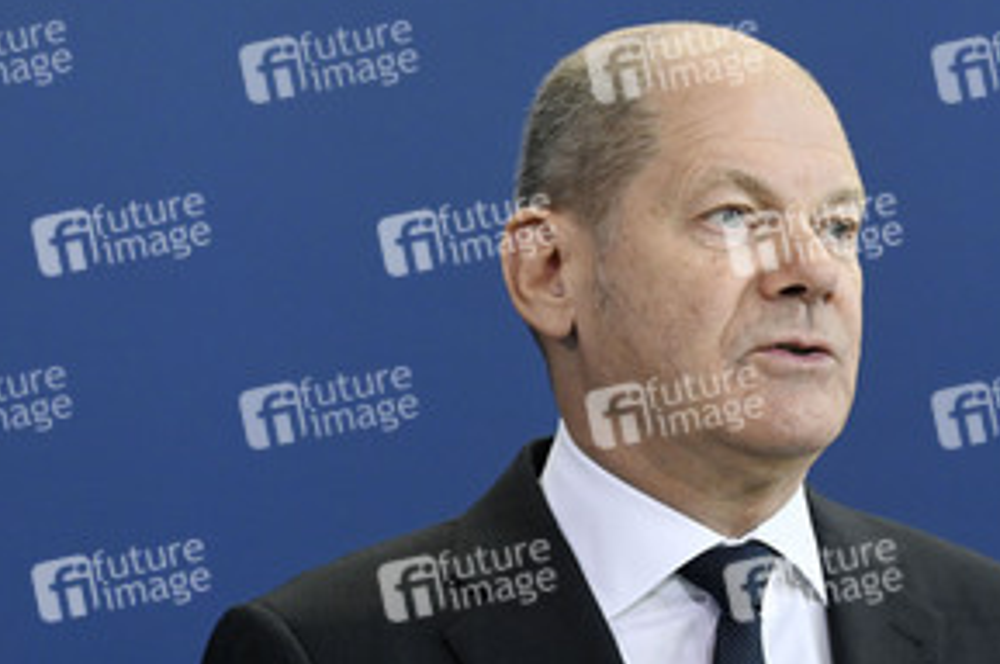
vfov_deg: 4.4
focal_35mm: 312
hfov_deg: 6.6
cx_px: 721
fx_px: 8657
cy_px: 495
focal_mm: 200
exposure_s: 1/400
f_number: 5.6
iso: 3200
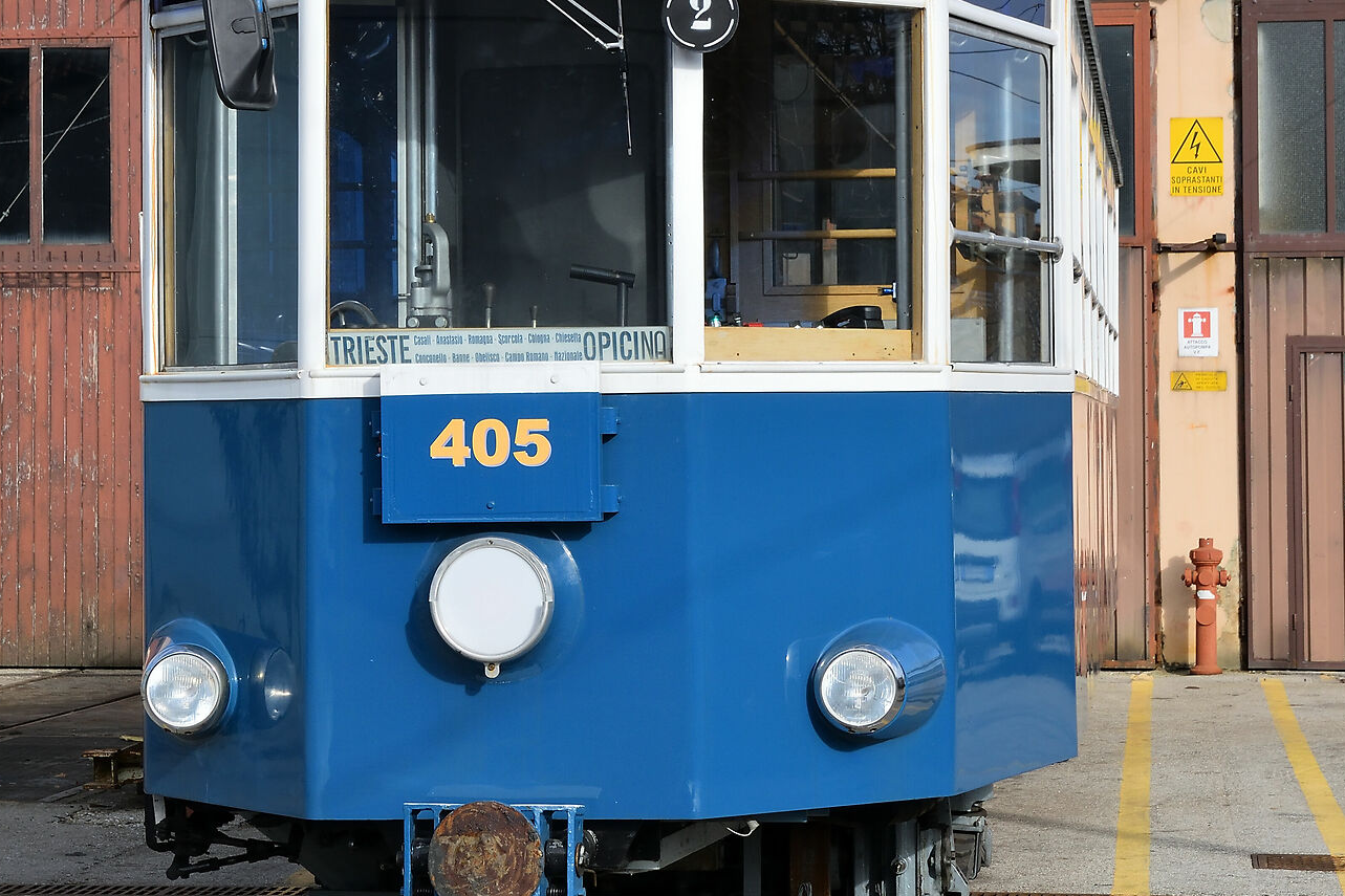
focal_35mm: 101
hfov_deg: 20.2
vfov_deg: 13.5
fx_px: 3773
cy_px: 319
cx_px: 605
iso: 100
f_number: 11
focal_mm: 36
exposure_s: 1/250
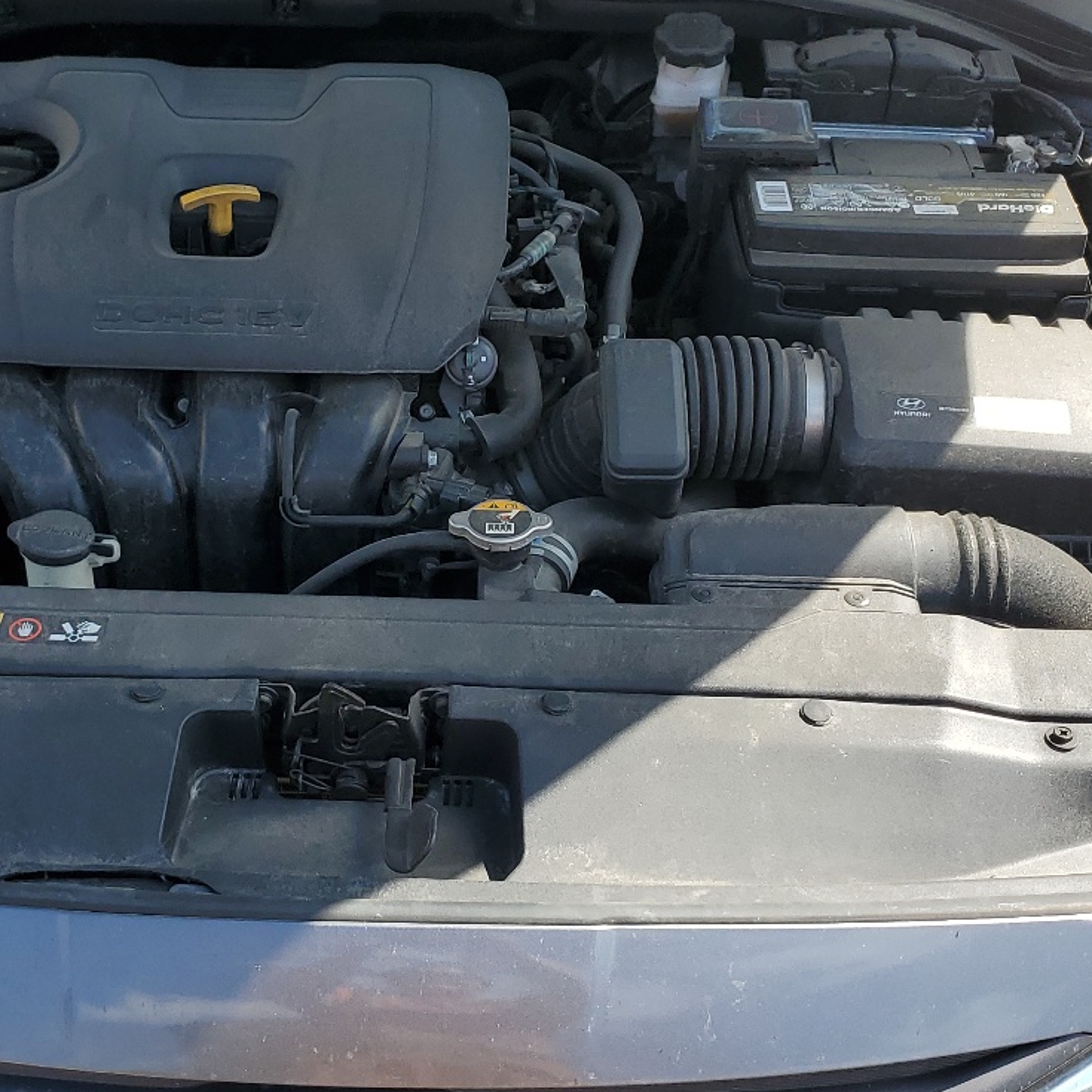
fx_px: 1785
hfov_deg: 33.9
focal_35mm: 50
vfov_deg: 34.0
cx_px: 422
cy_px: 484
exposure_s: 1/1429
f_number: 1.5
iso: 50
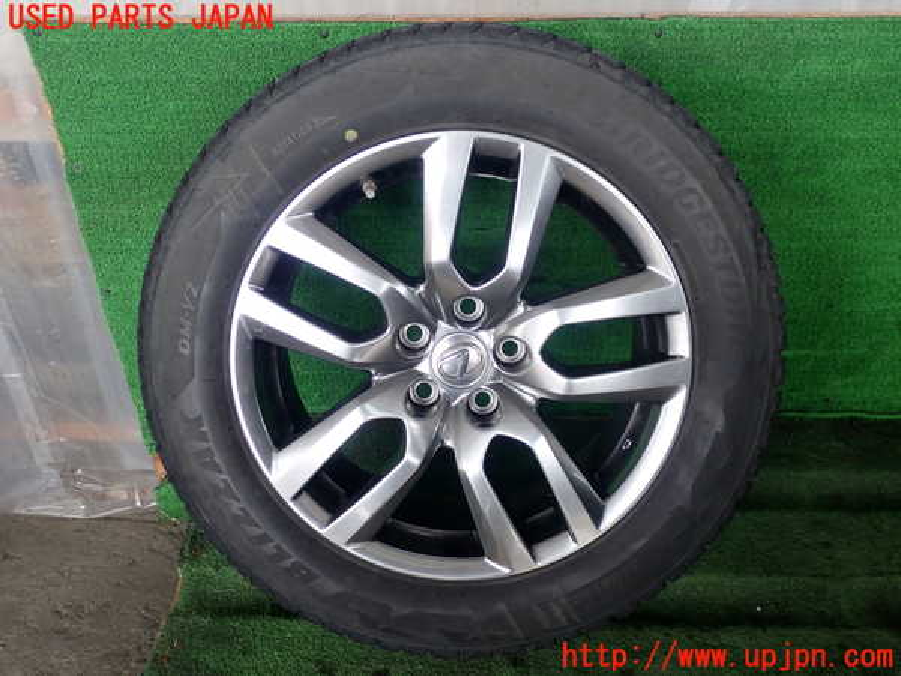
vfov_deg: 40.7
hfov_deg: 52.6
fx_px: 911
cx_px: 450
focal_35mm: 35
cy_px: 338
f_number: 2.6
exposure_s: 1/40
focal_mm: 6.42
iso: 200
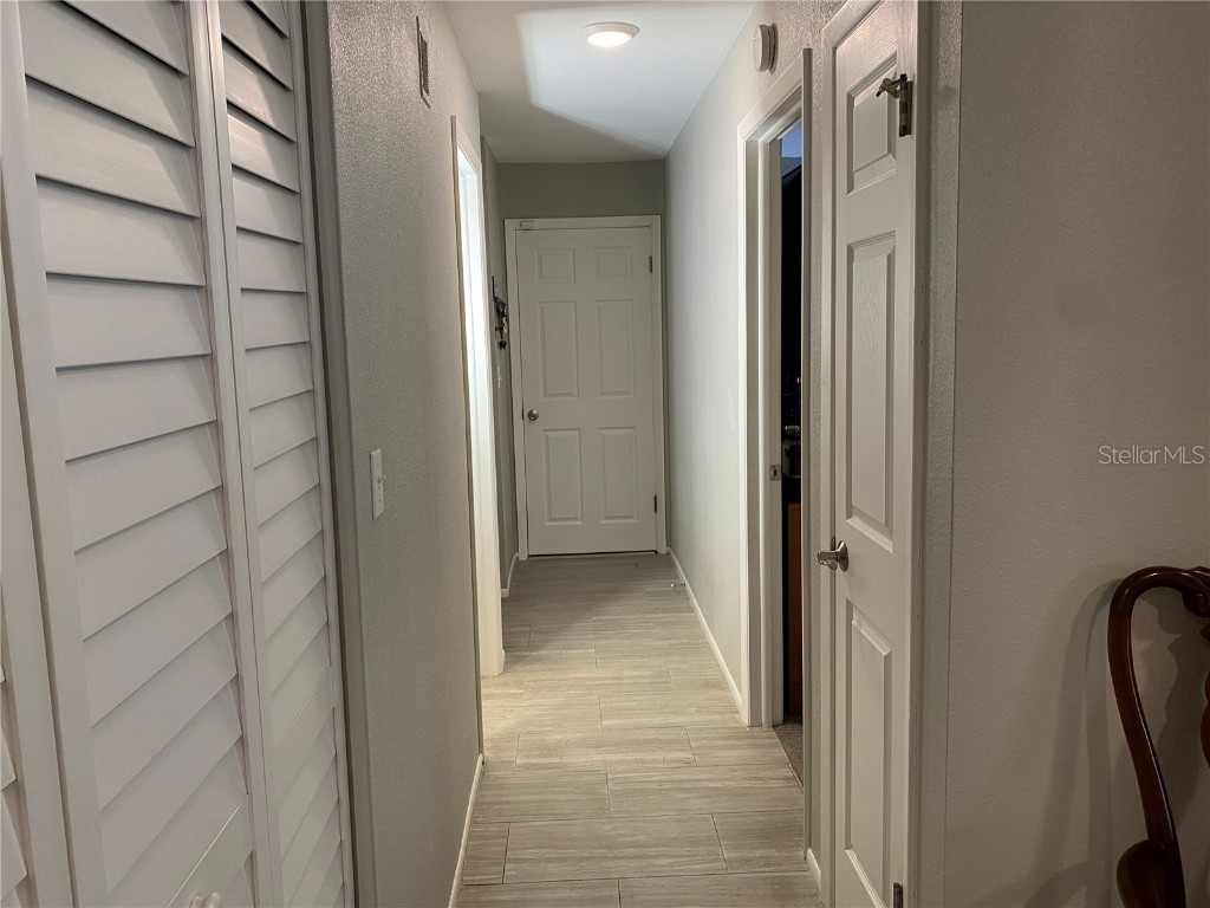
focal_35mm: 26
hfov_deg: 67.3
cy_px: 454
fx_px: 909
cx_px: 605
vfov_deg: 53.1
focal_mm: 4.25
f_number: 1.8
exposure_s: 1/60
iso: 100
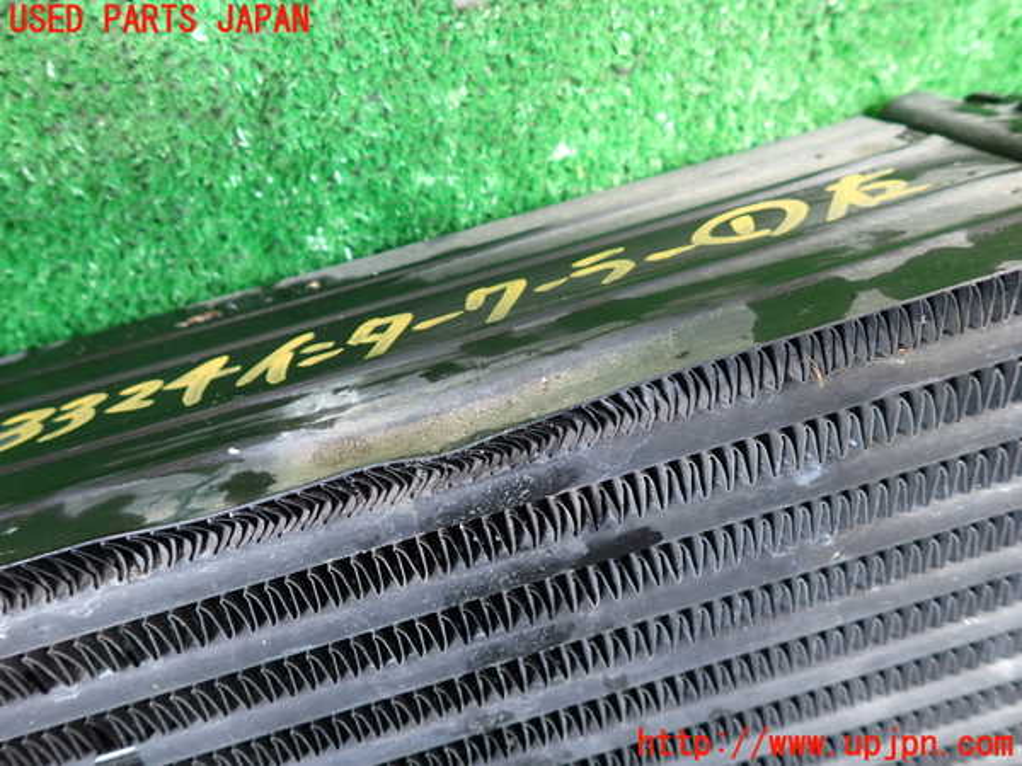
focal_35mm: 25
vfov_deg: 54.9
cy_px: 383
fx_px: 738
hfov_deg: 69.4
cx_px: 511
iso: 200
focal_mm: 4.5
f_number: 2
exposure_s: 1/50
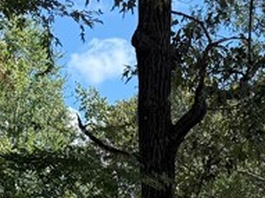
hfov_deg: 15.2
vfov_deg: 10.2
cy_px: 450
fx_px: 987
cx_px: 191
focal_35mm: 129
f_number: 1.78
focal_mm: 6.76
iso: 100
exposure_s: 1/1553
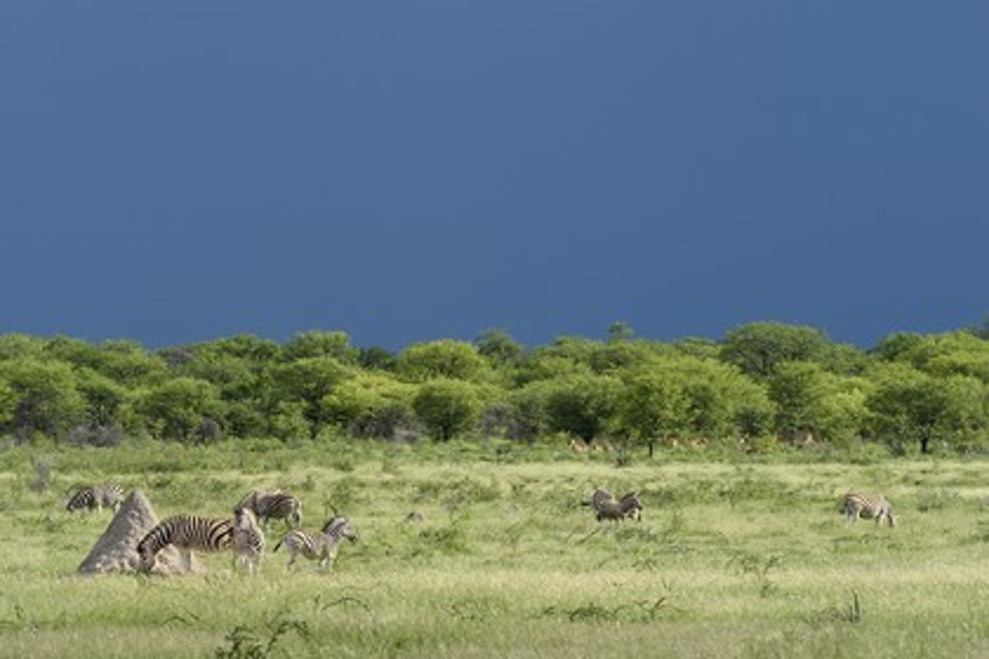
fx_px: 7692
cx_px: 494
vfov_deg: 4.9
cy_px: 330
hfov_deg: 7.4
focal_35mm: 280
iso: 400
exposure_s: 1/500
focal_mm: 280
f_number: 10
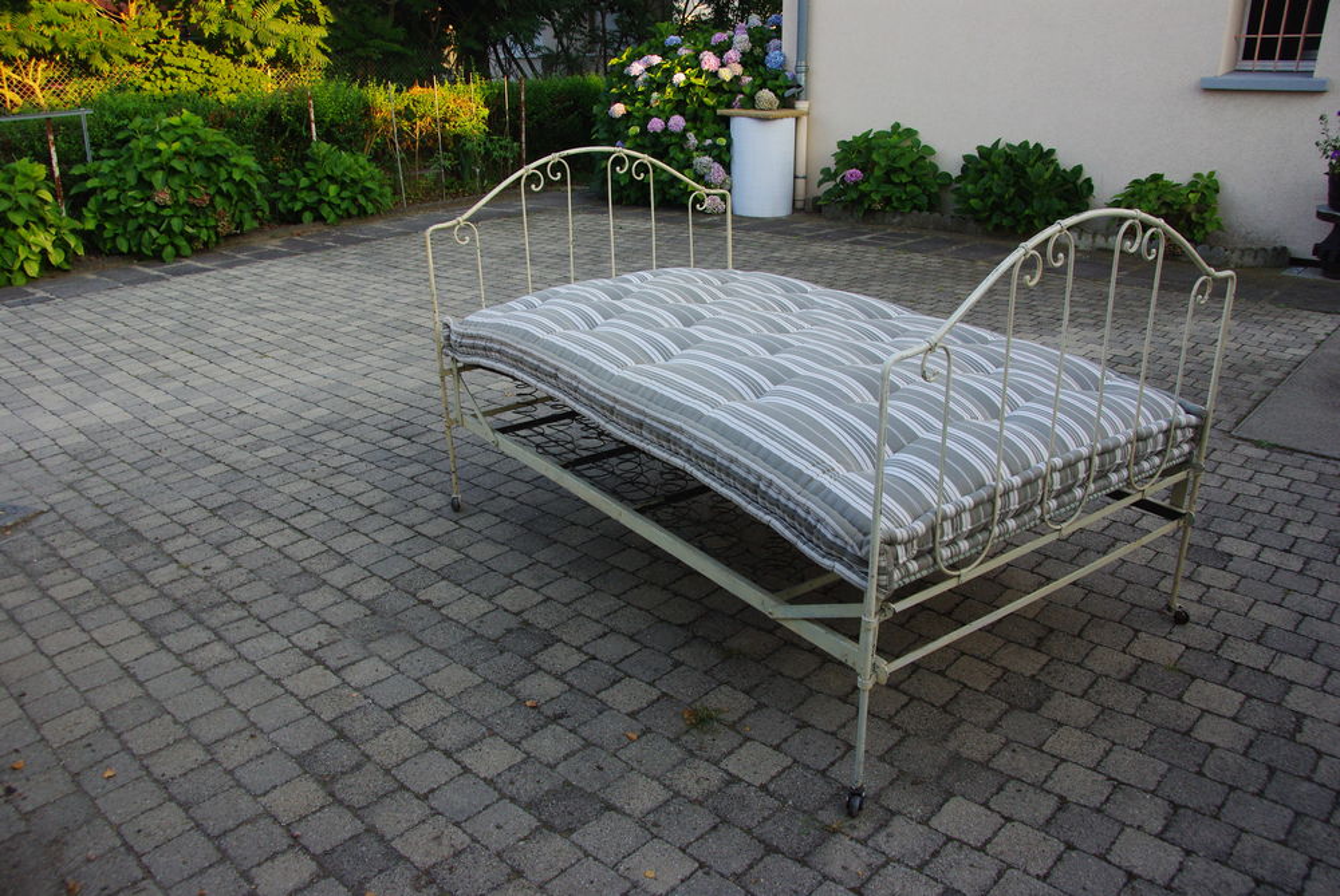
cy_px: 448
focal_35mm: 27
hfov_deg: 67.3
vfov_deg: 48.0
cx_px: 670
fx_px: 1006
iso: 400
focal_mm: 18
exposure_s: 1/125
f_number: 6.7
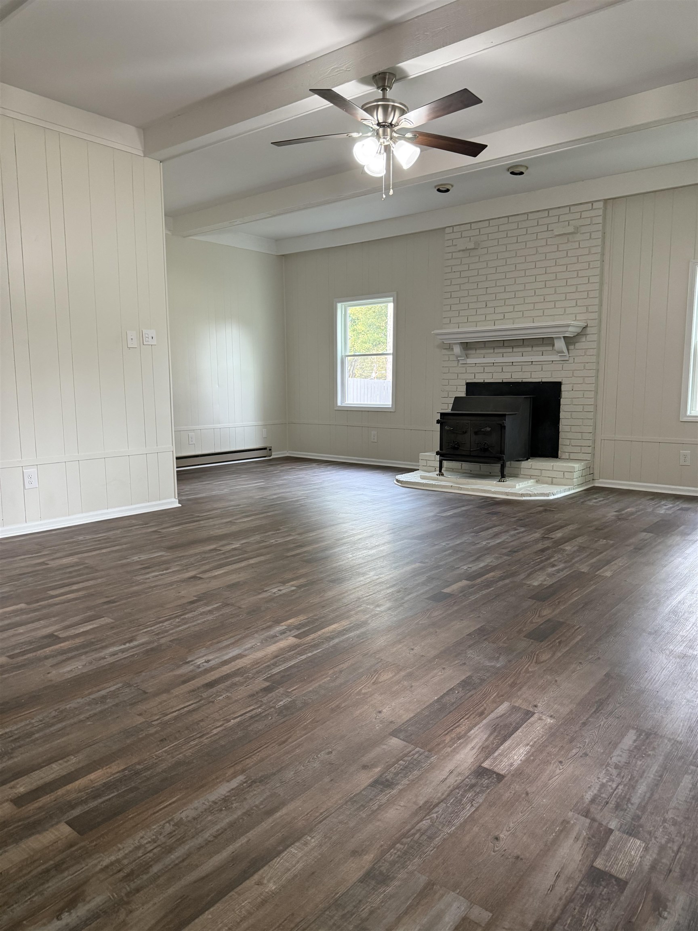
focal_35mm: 24
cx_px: 349
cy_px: 466
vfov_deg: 71.6
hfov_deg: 56.8
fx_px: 645
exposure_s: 1/120
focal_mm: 6.76
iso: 400
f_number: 1.78
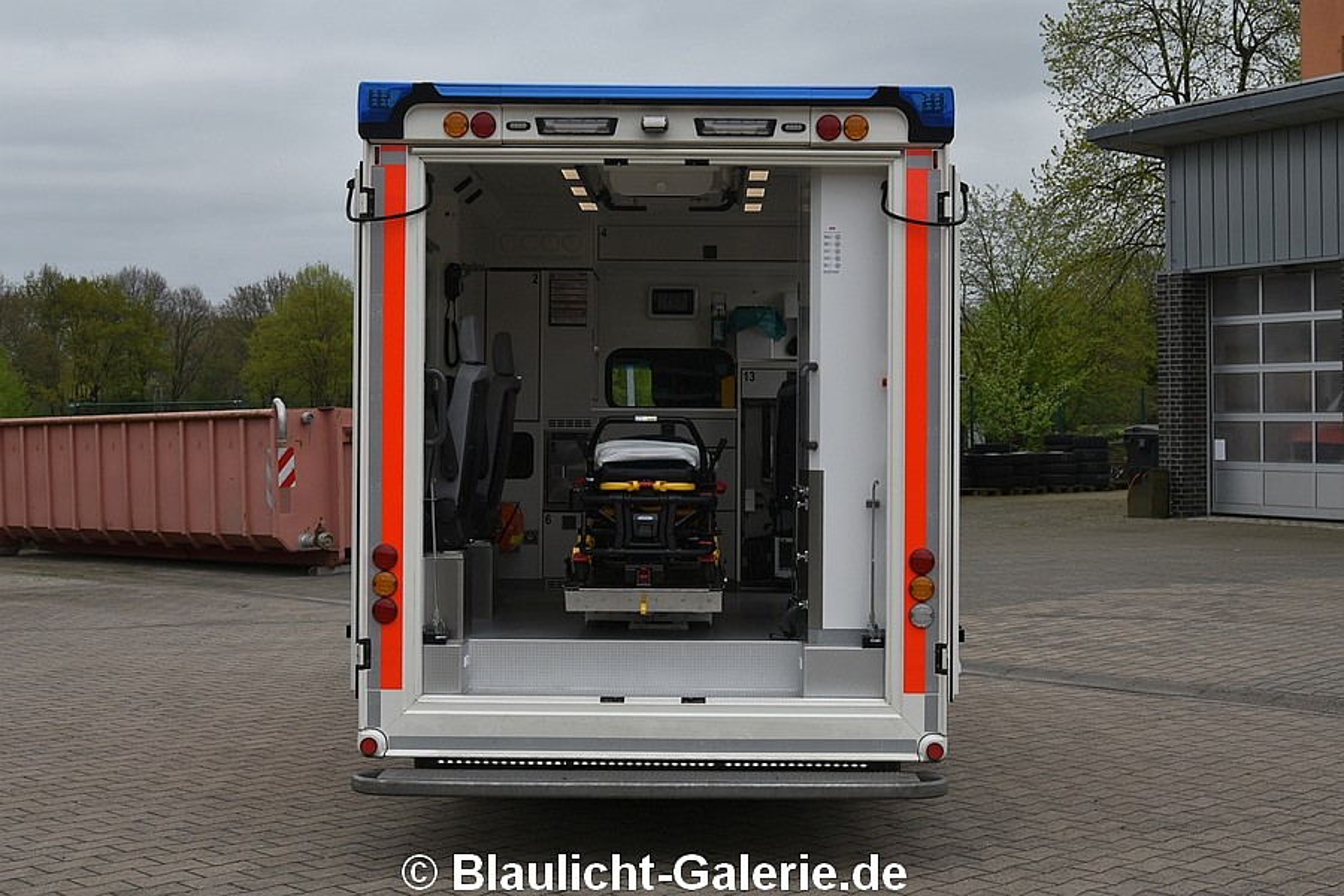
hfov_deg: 44.5
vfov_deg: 30.5
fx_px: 1643
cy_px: 448
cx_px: 672
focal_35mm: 44
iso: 200
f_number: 9
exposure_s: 1/320
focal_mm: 44
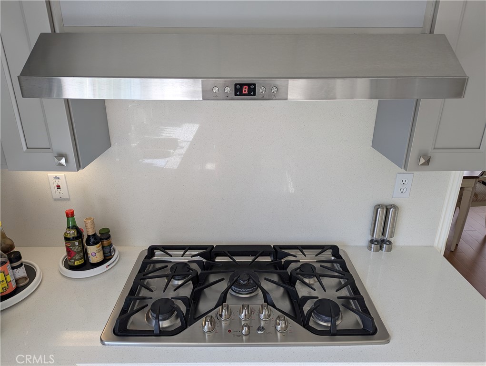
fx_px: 337
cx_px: 243
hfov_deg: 71.5
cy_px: 183
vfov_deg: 56.9
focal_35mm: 24
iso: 43
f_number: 1.85
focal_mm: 6.81
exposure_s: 1/103
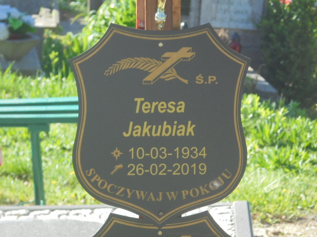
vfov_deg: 9.5
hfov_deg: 12.7
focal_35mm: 156
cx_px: 158
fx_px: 1429
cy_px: 118
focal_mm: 27.6
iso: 160
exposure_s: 1/125
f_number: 6.5
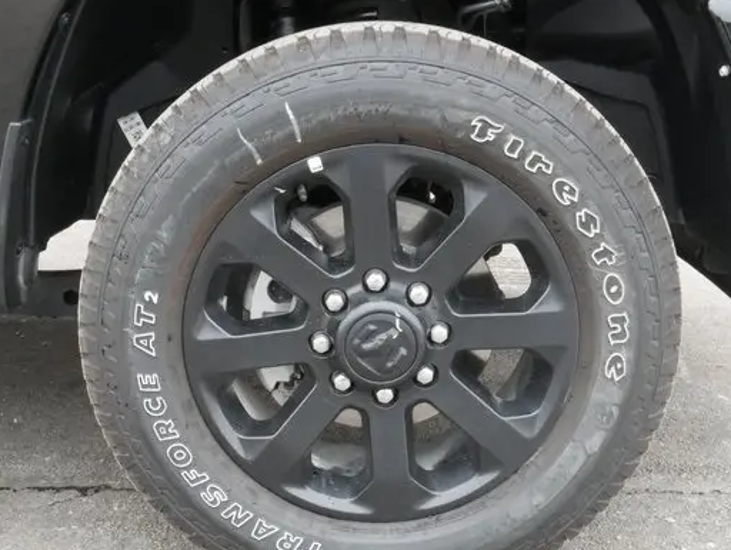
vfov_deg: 29.1
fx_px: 1057
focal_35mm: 50
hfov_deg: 38.2
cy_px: 305
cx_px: 357
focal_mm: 20
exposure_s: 1/30
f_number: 20
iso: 3200
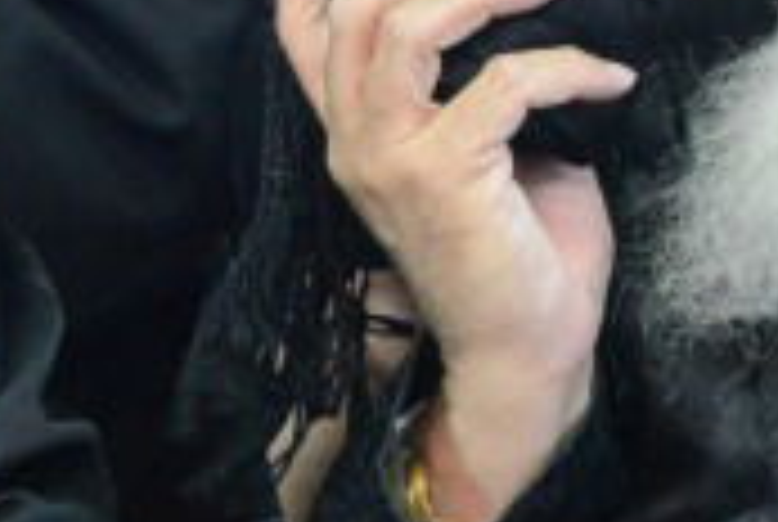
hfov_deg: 3.9
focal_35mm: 532
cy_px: -263
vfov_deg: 2.6
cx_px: 944
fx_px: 11517
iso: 5000
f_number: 5.3
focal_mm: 90
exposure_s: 1/50
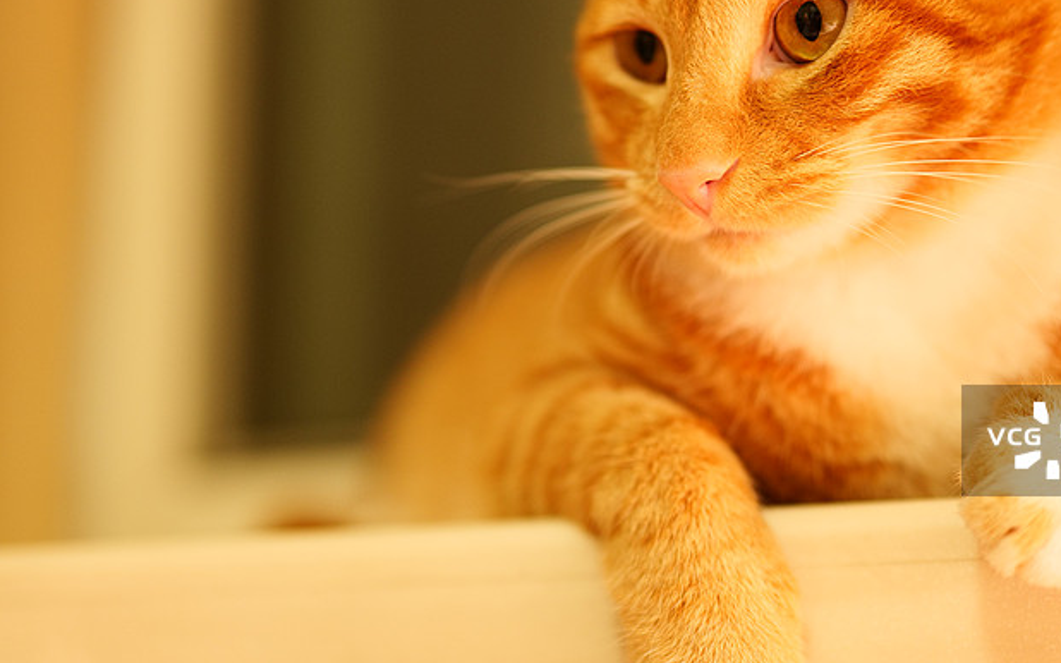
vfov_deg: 19.6
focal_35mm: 66
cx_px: 658
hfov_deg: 31.0
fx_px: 1908
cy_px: 228
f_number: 1.8
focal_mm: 50
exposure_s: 1/25
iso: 1600
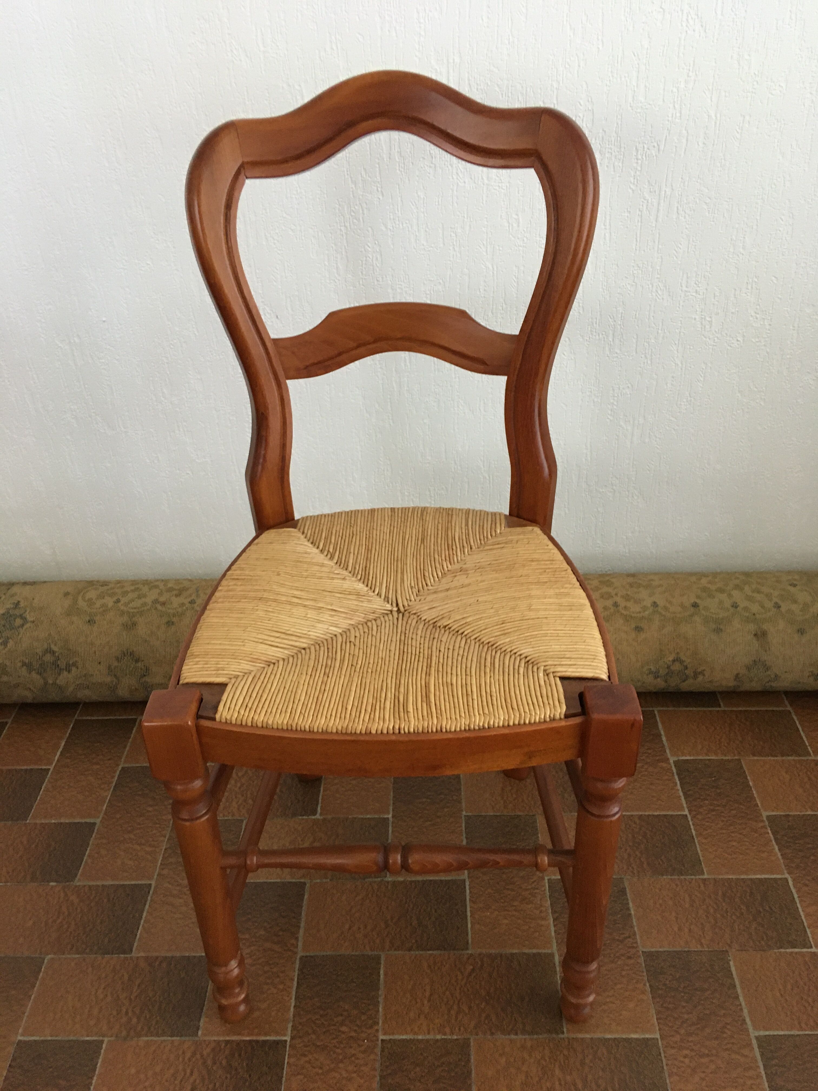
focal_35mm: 29
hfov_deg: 48.2
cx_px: 409
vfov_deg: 61.7
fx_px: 914
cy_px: 546
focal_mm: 4.15
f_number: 2.2
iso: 200
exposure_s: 1/33
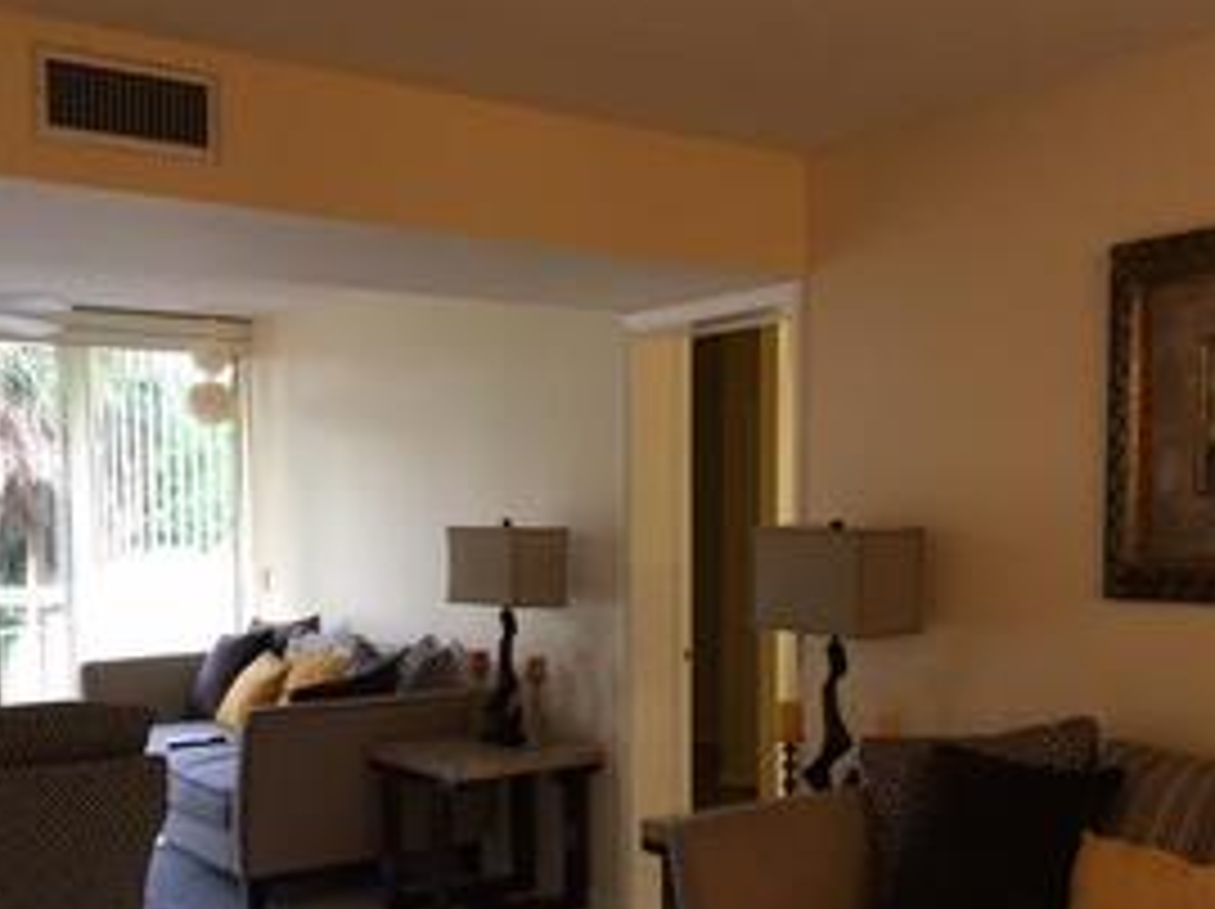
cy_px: 626
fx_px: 1508
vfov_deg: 33.2
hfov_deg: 43.9
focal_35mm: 43
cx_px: 648
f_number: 2.2
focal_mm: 4.15
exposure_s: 1/30
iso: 100
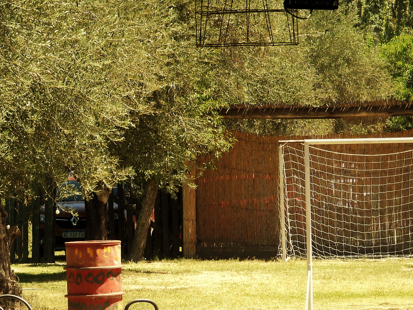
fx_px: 3532
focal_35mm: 296
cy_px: 252
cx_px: 76
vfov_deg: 5.0
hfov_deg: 6.7
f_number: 4
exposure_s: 1/500
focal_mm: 26.1
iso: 100
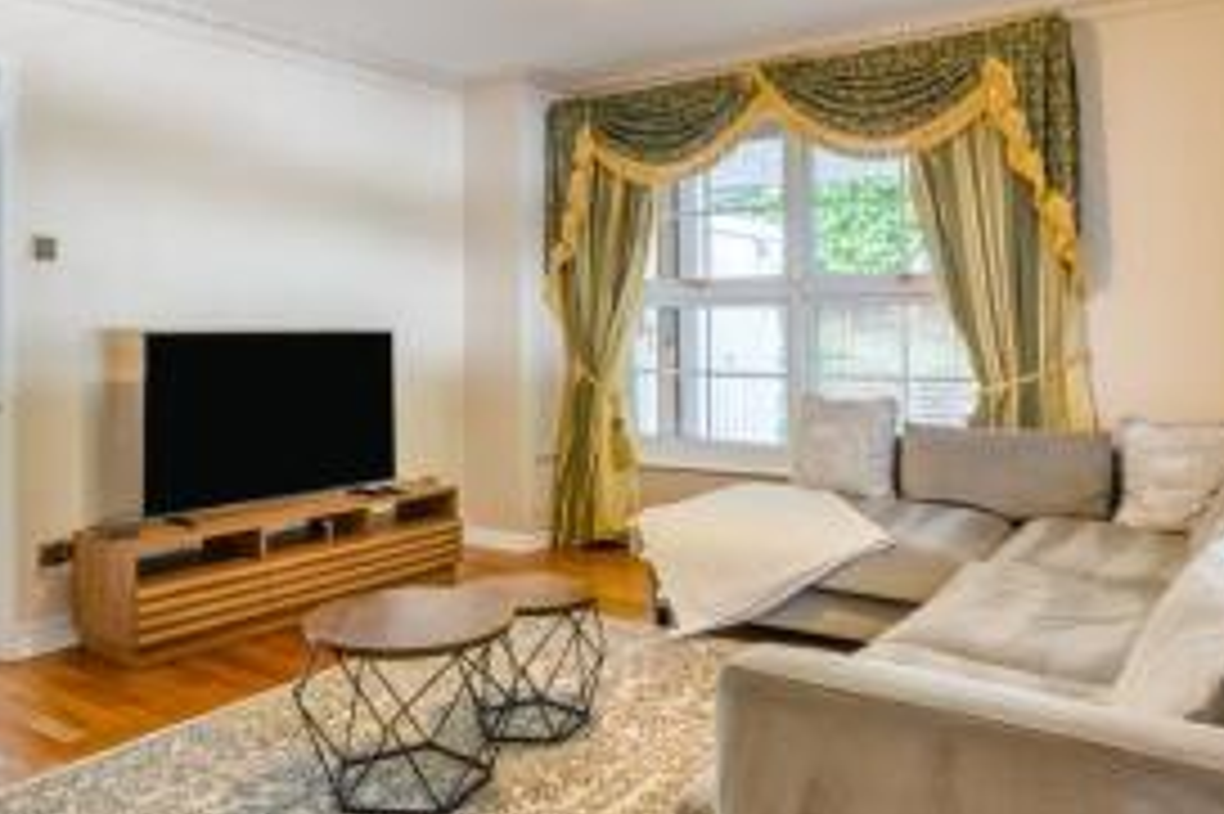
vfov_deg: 46.2
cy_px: 340
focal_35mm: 28
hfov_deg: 65.4
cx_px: 562
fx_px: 951
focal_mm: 16
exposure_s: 1/1.67
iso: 100
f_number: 10
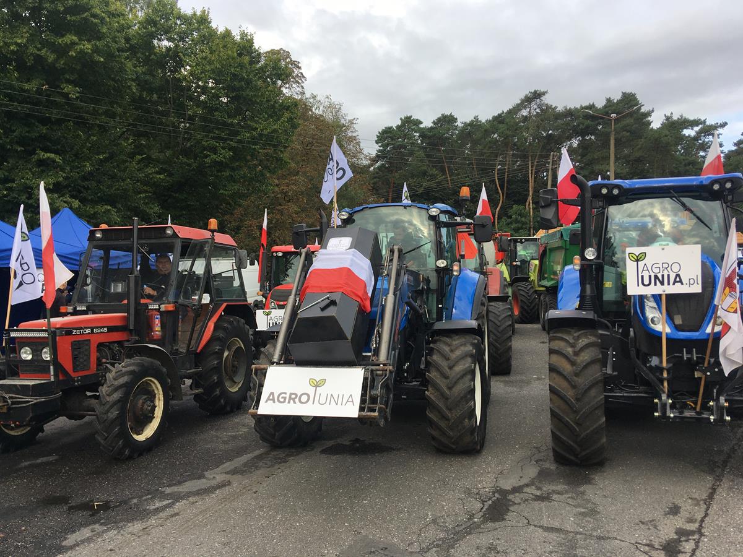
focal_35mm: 29
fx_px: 622
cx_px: 372
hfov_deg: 61.7
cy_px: 278
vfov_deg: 48.2
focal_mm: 4.15
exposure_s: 1/432
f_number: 2.2
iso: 25
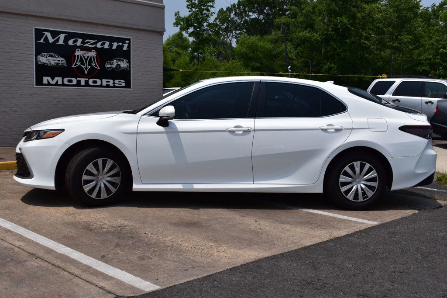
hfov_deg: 45.0
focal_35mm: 44
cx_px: 224
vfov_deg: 30.8
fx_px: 540
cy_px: 149
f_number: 11
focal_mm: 29
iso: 200
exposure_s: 1/640
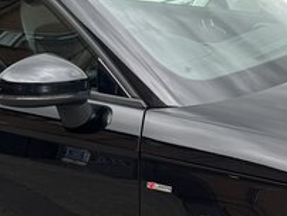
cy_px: 151
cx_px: 180
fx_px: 789
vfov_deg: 15.6
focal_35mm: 95
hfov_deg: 20.6
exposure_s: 1/200
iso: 64
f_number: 1.78
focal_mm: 6.76
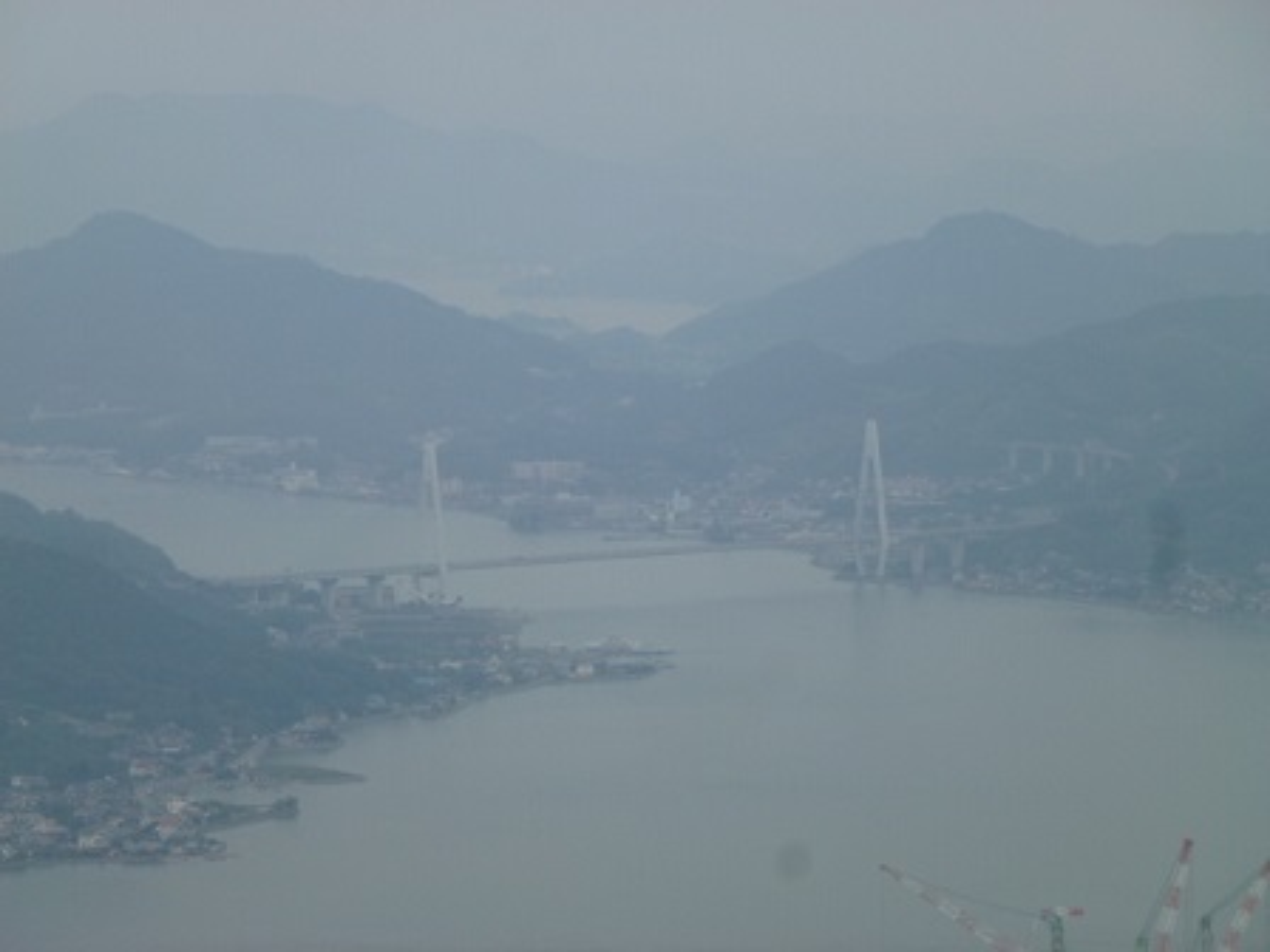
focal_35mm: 182
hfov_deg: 10.9
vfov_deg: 8.2
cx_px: 635
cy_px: 476
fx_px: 6677
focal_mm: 32.6
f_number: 5.4
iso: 100
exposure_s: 1/500
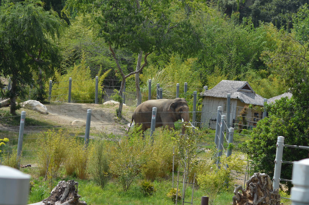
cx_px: 154
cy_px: 102
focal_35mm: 147
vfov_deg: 9.3
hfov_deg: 14.0
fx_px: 1259
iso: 200
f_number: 6.3
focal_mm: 98
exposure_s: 1/640
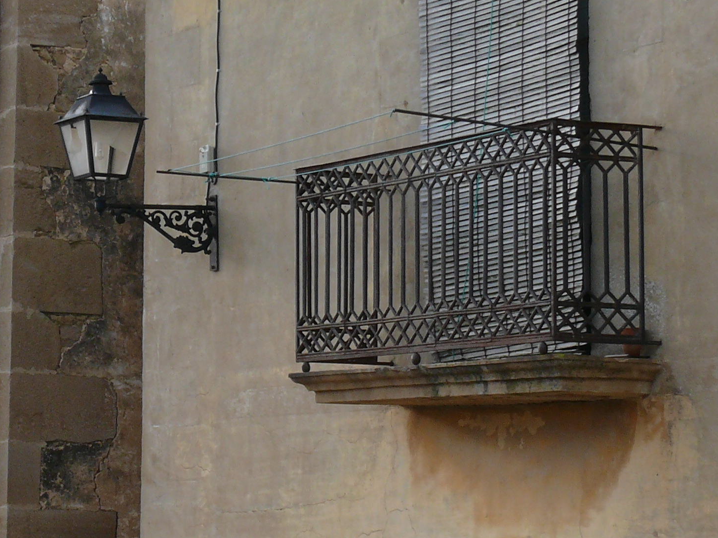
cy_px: 345
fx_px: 2862
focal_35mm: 138
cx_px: -30
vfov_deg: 10.7
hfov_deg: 14.0
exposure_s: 1/50
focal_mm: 11.6
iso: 100
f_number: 9
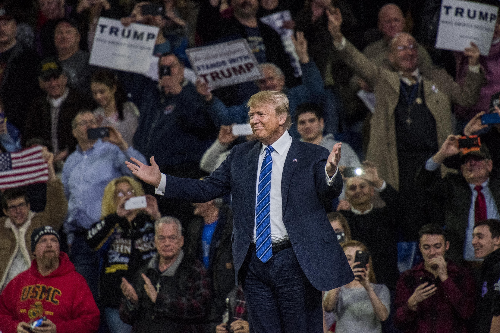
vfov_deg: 4.0
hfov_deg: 6.0
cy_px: 166
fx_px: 4736
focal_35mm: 341
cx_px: 250
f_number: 4.8
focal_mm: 340
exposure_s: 1/250
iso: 5000
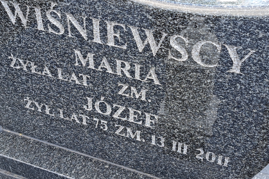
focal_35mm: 27
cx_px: 134
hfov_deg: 67.4
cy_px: 90
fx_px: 202
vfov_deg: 47.9
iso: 50
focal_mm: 5.23
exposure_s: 1/100
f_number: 1.8
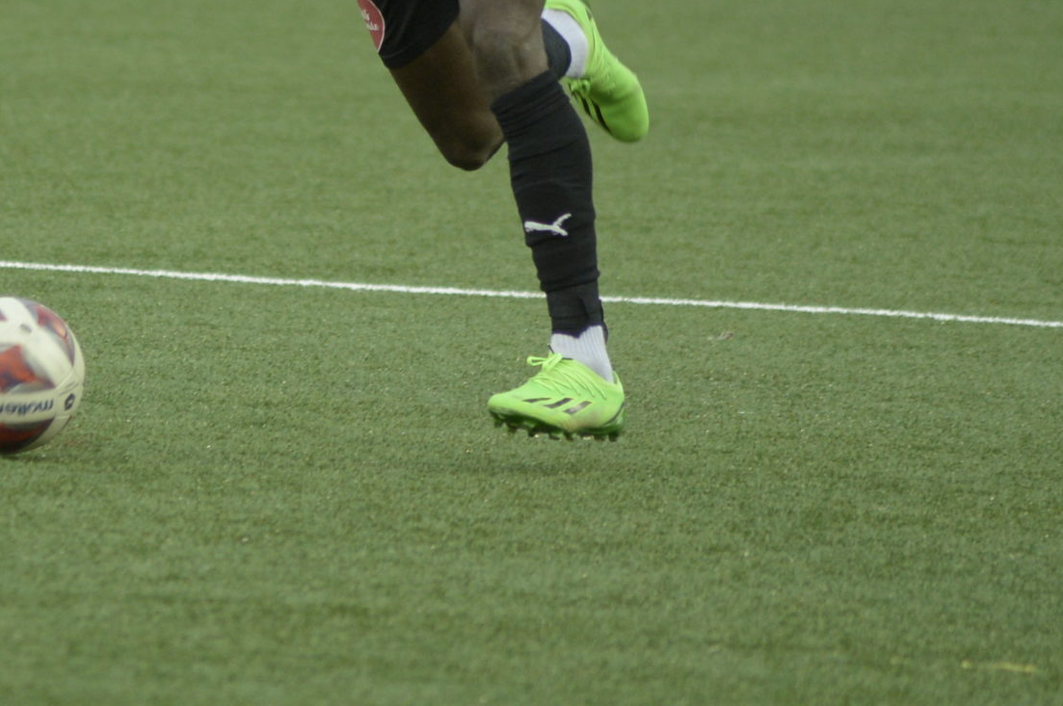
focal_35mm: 696
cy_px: 0
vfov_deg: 2.0
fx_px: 20530
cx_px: 215
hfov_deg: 3.0
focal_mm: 300
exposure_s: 1/640
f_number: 5.6
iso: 2500
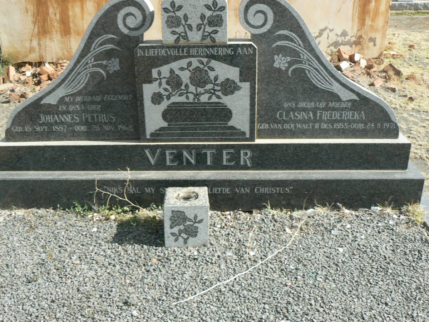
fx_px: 446
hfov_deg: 51.4
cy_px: 161
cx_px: 214
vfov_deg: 39.7
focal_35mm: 36
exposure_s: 1/250
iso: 80
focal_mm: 6
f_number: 5.6
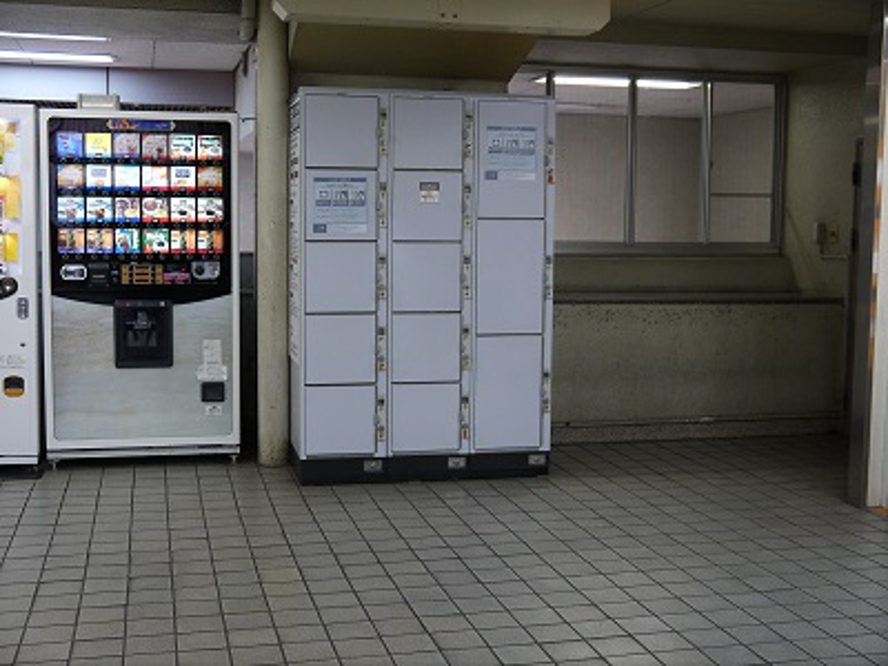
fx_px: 1231
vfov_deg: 30.3
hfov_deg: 39.7
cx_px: 444
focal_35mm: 48
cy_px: 333
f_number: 4.5
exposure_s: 1/60
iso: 500
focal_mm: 24
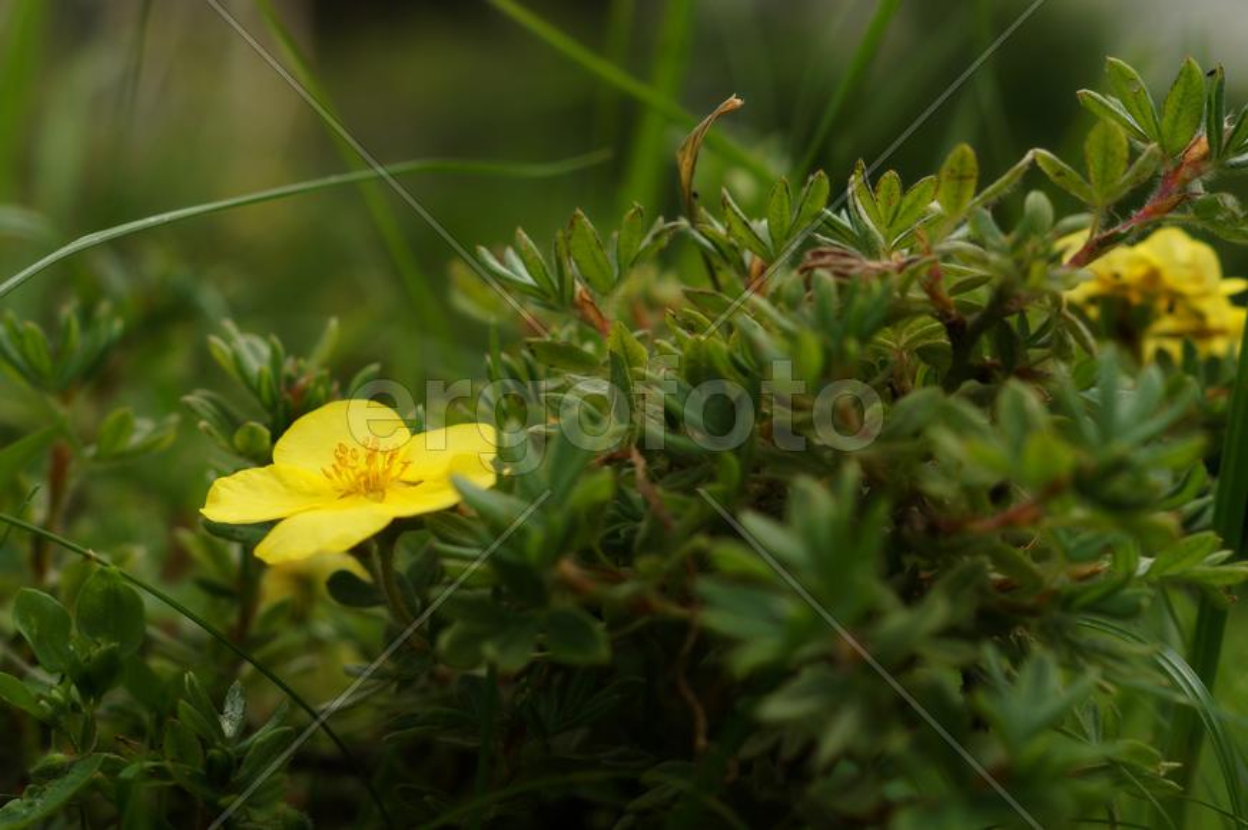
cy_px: 415
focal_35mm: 75
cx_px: 624
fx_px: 2598
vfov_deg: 18.2
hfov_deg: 27.0
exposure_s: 1/160
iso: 100
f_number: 4.5
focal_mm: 50
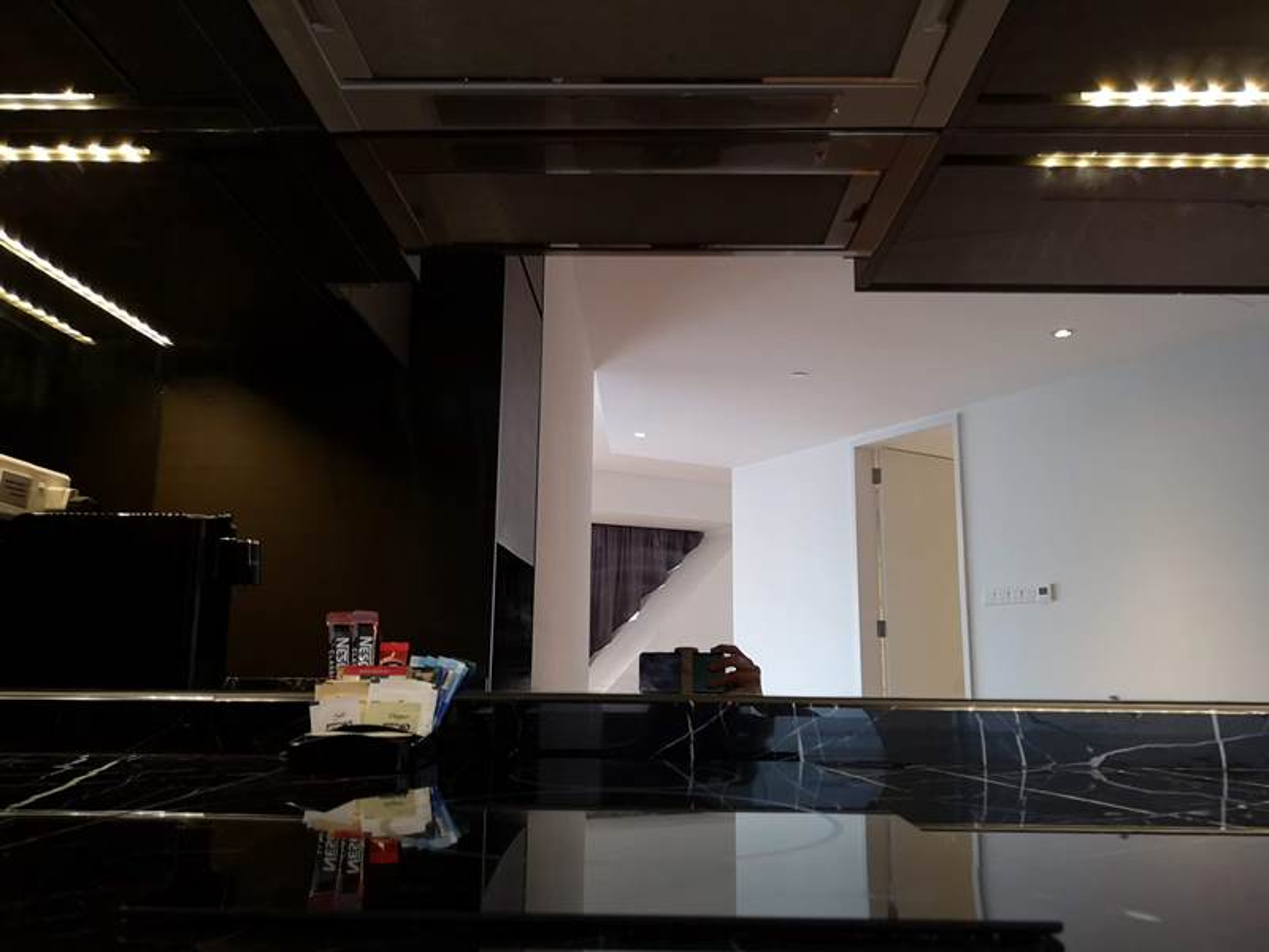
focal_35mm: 27
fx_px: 990
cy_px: 476
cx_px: 634
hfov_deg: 65.3
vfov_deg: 51.4
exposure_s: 1/50
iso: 500
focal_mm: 3.95
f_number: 1.8
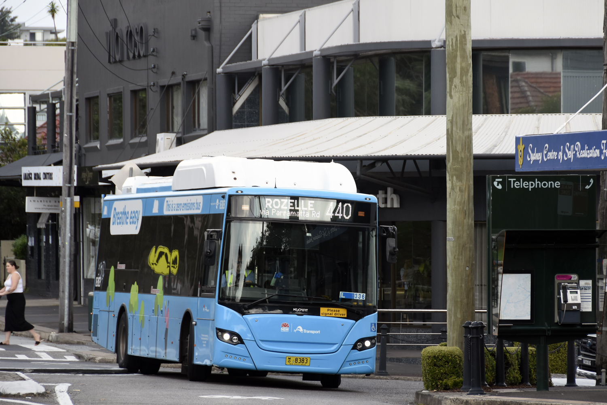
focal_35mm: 225
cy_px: 202
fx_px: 3793
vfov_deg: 6.1
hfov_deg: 9.1
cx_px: 304
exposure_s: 1/500
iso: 450
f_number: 5.6
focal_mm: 150
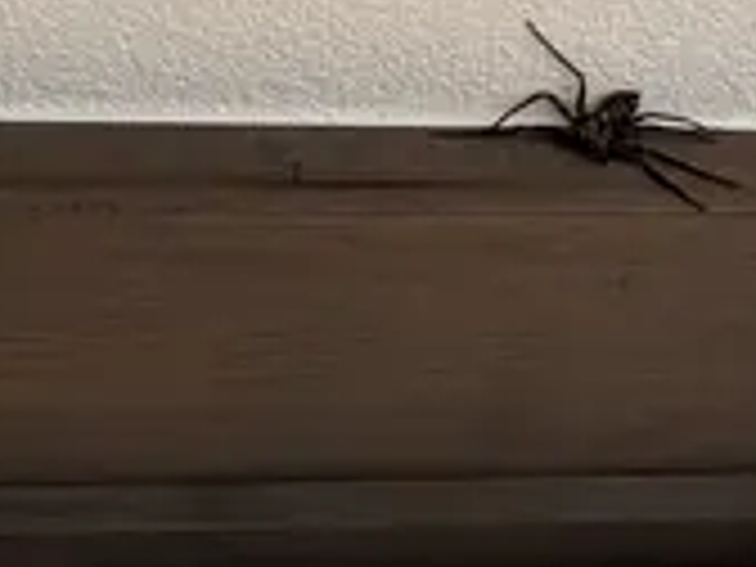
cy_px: 358
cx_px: 742
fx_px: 2184
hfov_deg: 19.1
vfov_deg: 14.8
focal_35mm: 100
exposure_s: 1/25
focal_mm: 4.53
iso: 605
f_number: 1.7
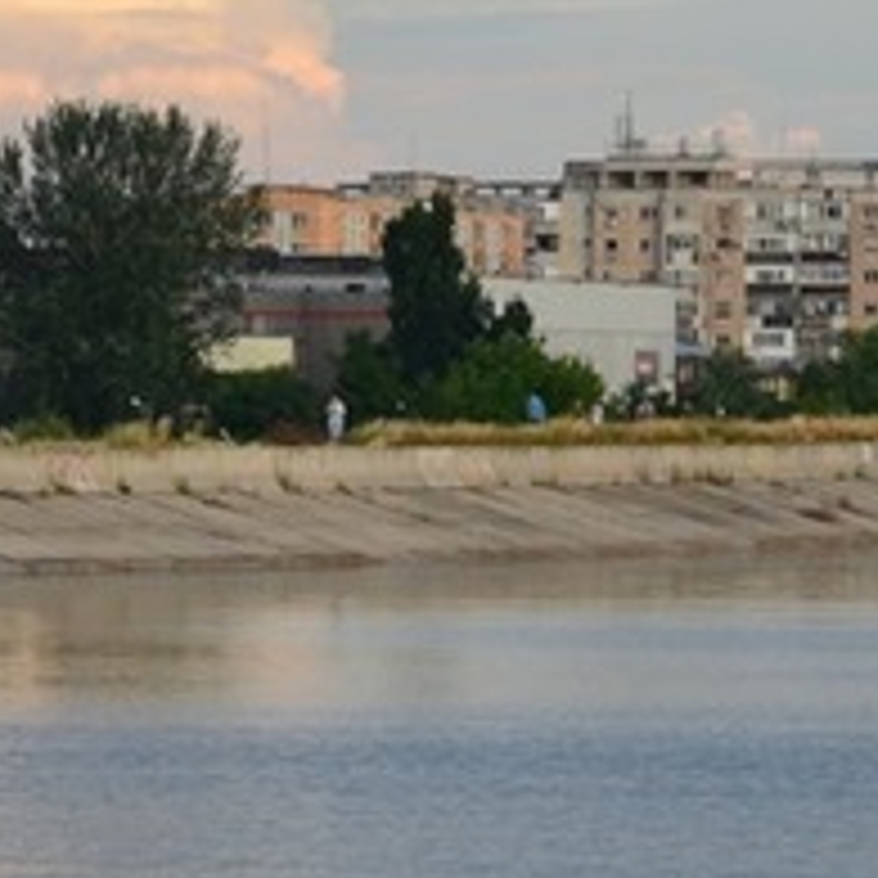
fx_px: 8408
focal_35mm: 293
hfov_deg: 5.9
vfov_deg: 6.0
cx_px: -765
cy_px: 311
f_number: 8
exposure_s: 1/180
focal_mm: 56
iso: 200
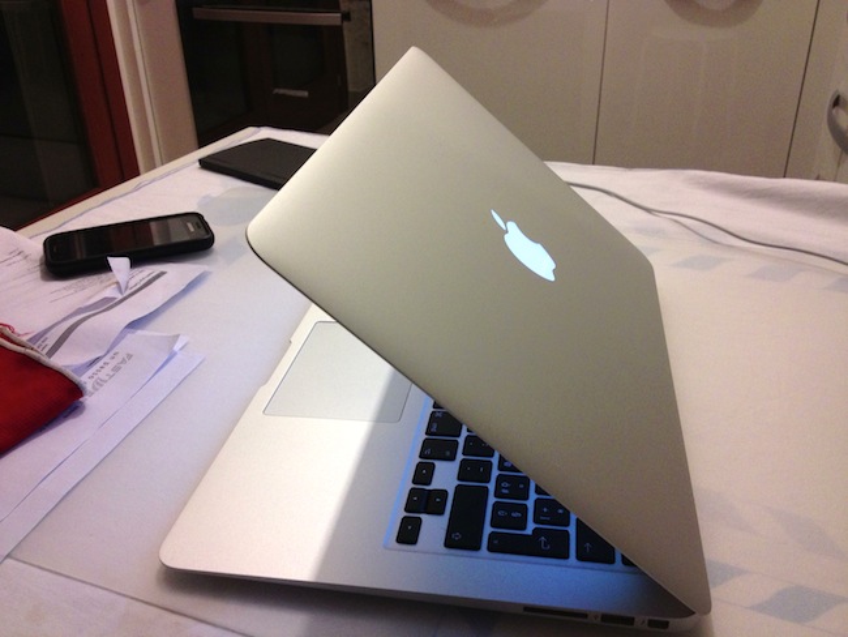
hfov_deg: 52.6
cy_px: 318
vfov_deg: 40.7
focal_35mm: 35
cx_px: 424
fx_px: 858
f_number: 2.4
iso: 125
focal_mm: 4.28
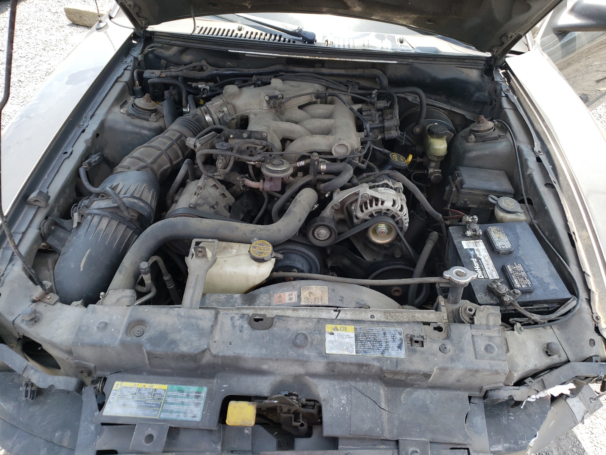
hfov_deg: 67.3
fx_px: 455
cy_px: 228
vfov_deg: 53.1
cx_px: 303
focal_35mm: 26
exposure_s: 1/476
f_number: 1.5
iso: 50
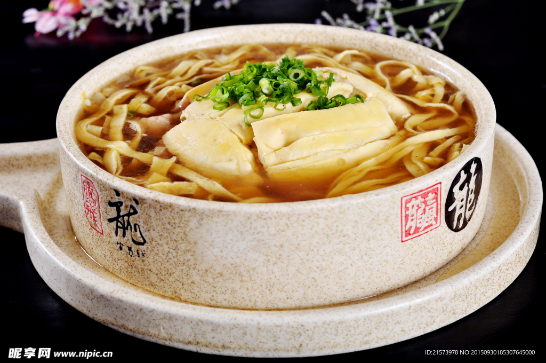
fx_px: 1136
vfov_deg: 18.1
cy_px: 182
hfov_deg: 27.0
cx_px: 273
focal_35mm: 75
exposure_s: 1/200
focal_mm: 50
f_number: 6.3
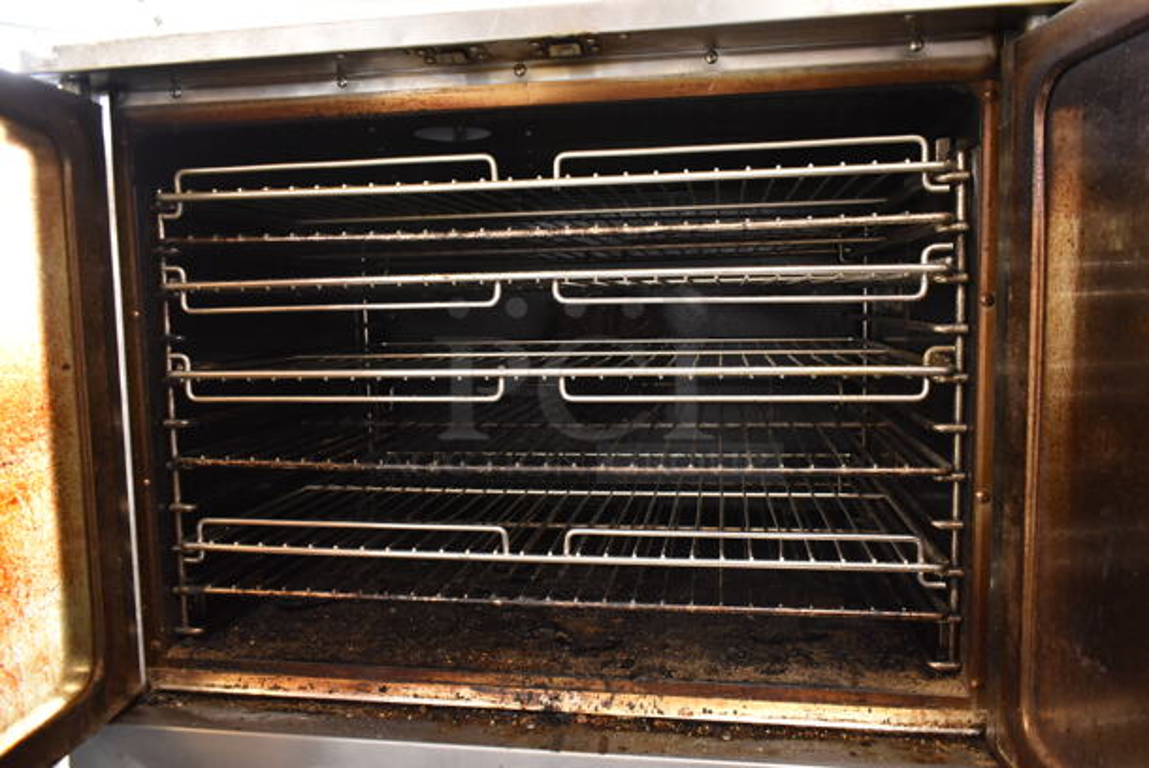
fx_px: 863
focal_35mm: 27
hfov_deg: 67.3
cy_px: 384
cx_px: 574
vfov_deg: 48.0
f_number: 3.5
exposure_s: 1/30
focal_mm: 18
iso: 1400
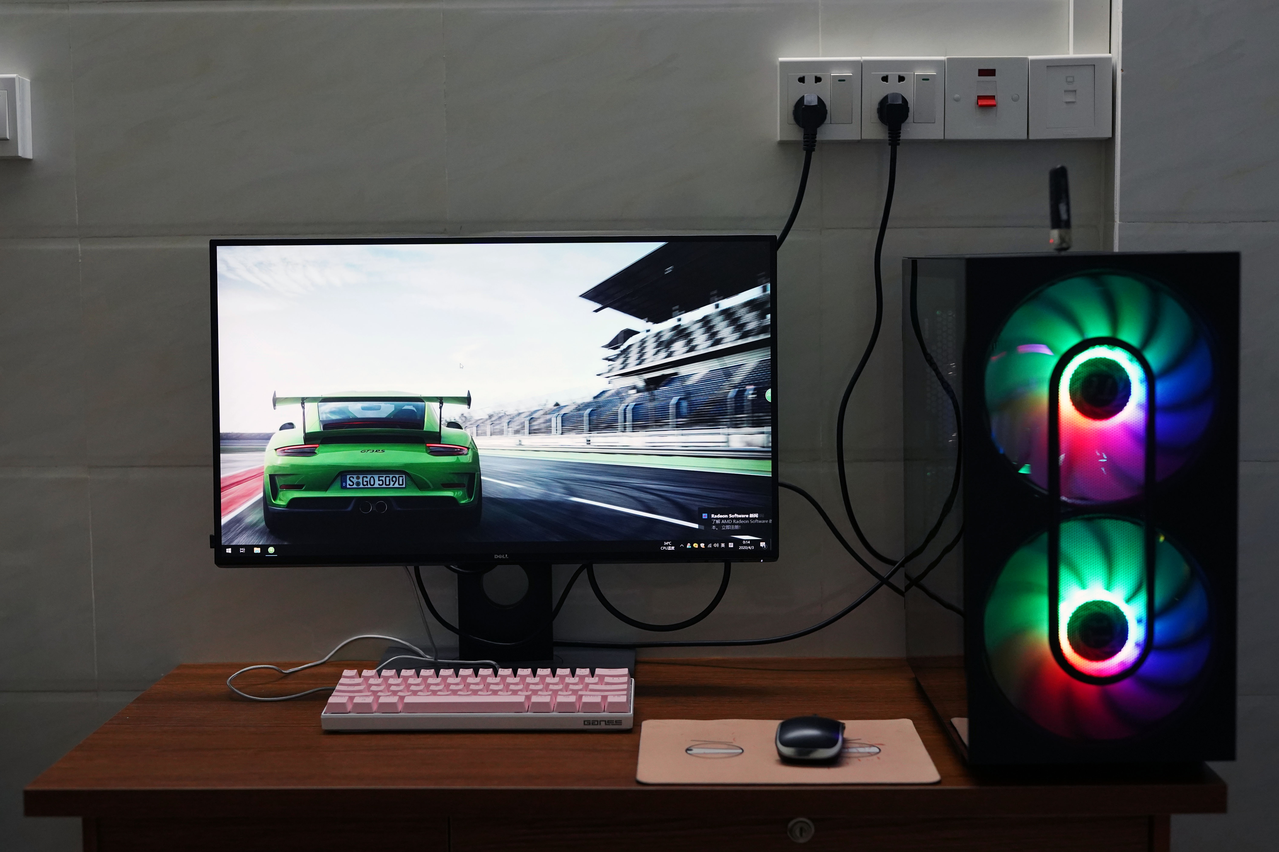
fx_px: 1776
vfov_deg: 27.0
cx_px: 640
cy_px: 426
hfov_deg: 39.6
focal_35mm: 50
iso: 5000
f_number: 2.8
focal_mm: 50
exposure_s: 1/500
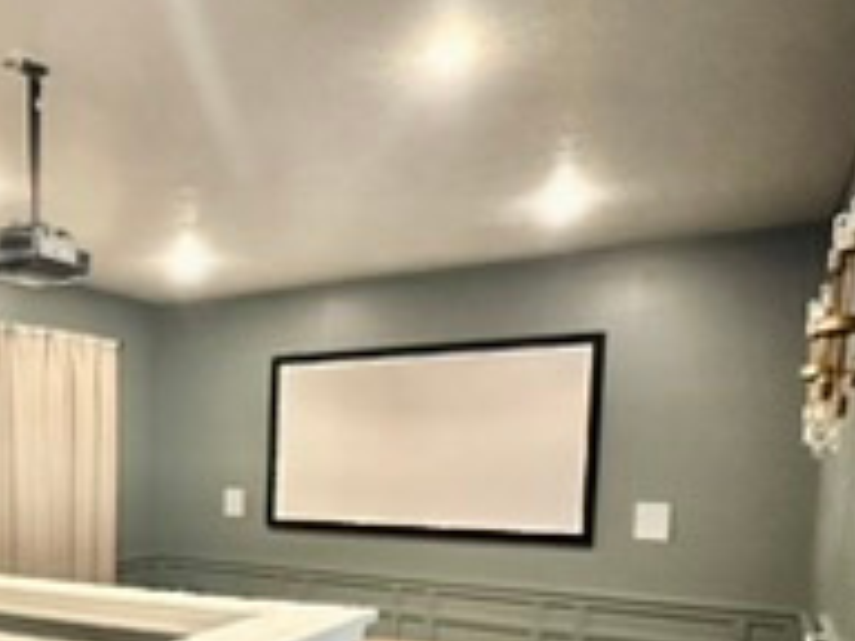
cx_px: 94
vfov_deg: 38.8
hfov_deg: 47.5
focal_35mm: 35
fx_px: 864
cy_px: 530
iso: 1250
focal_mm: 2.22
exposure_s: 1/60
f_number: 2.2
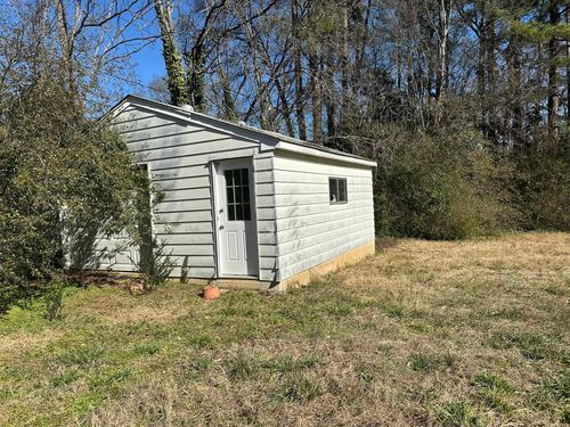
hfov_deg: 71.6
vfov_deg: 56.8
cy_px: 214
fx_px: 395
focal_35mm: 24
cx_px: 285
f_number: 1.78
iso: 80
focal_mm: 6.86
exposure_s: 1/5000
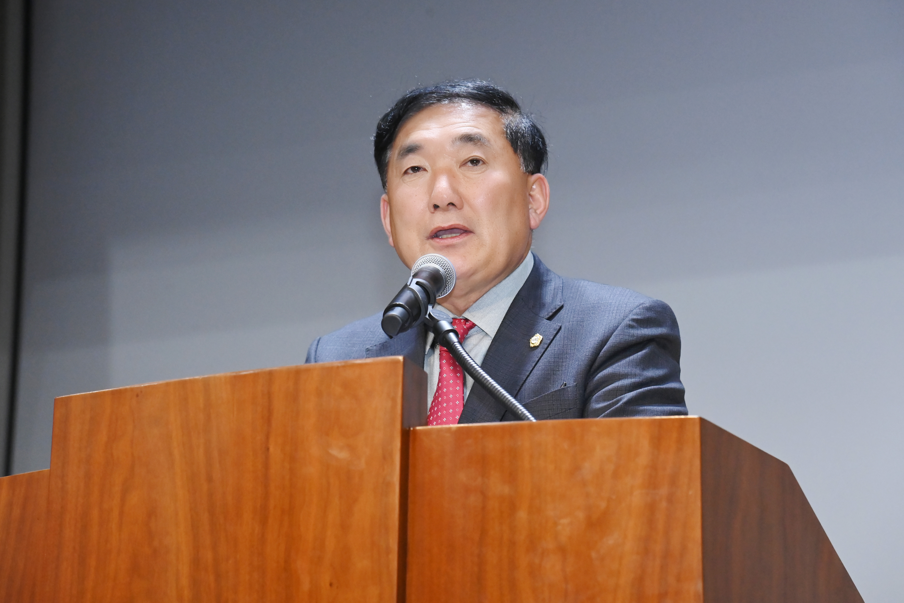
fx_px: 2762
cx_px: 452
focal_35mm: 110
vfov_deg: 12.5
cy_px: 302
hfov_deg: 18.6
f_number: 6.3
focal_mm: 110
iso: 6400
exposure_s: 1/200
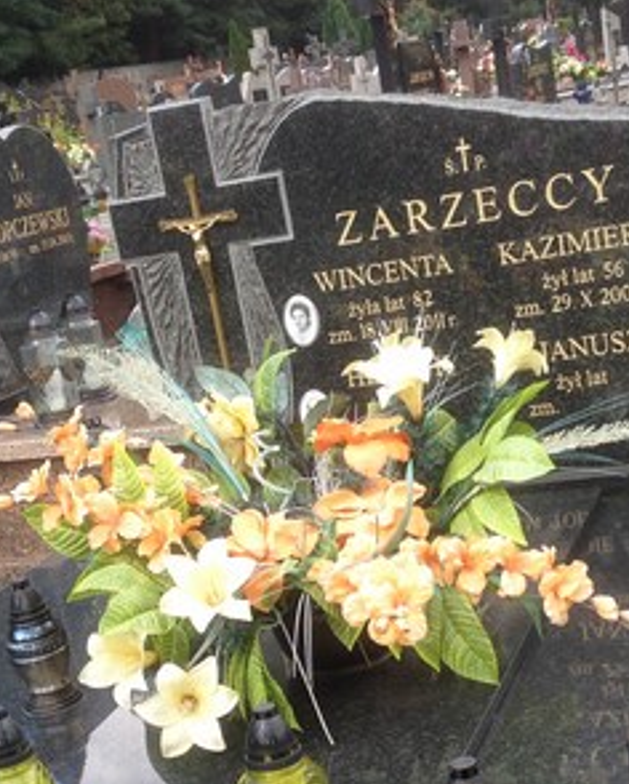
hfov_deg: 21.9
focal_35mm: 70
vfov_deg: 26.7
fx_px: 1626
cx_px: 354
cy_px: 595
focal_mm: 4.12
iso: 50
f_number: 2.4
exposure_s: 1/361
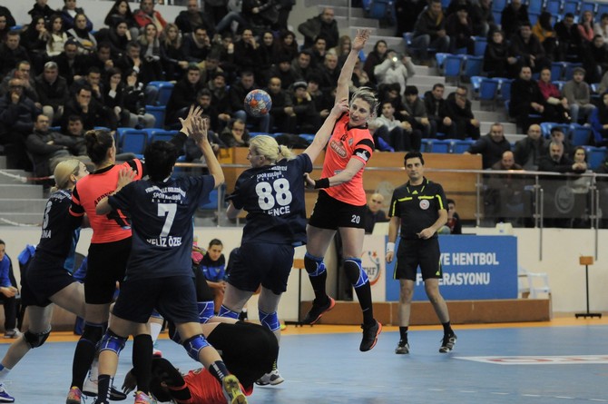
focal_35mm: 150
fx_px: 2530
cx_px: 304
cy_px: 202
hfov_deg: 13.7
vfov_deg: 9.1
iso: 2000
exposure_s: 1/500
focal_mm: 100
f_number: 2.8
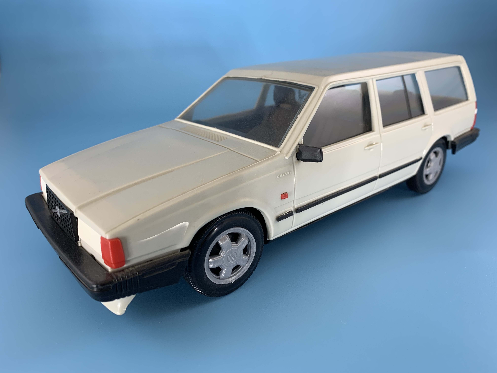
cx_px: 248
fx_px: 373
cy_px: 186
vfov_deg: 53.1
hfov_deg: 67.3
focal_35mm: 26
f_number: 1.8
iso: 50
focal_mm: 4.25
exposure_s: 1/100
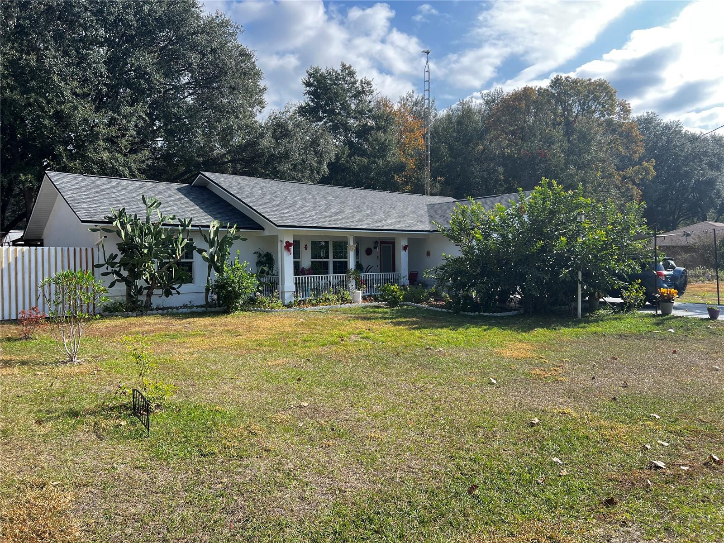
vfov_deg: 53.1
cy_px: 272
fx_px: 544
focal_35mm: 26
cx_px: 362
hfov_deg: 67.3
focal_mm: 5.7
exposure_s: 1/1468
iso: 50
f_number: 1.5
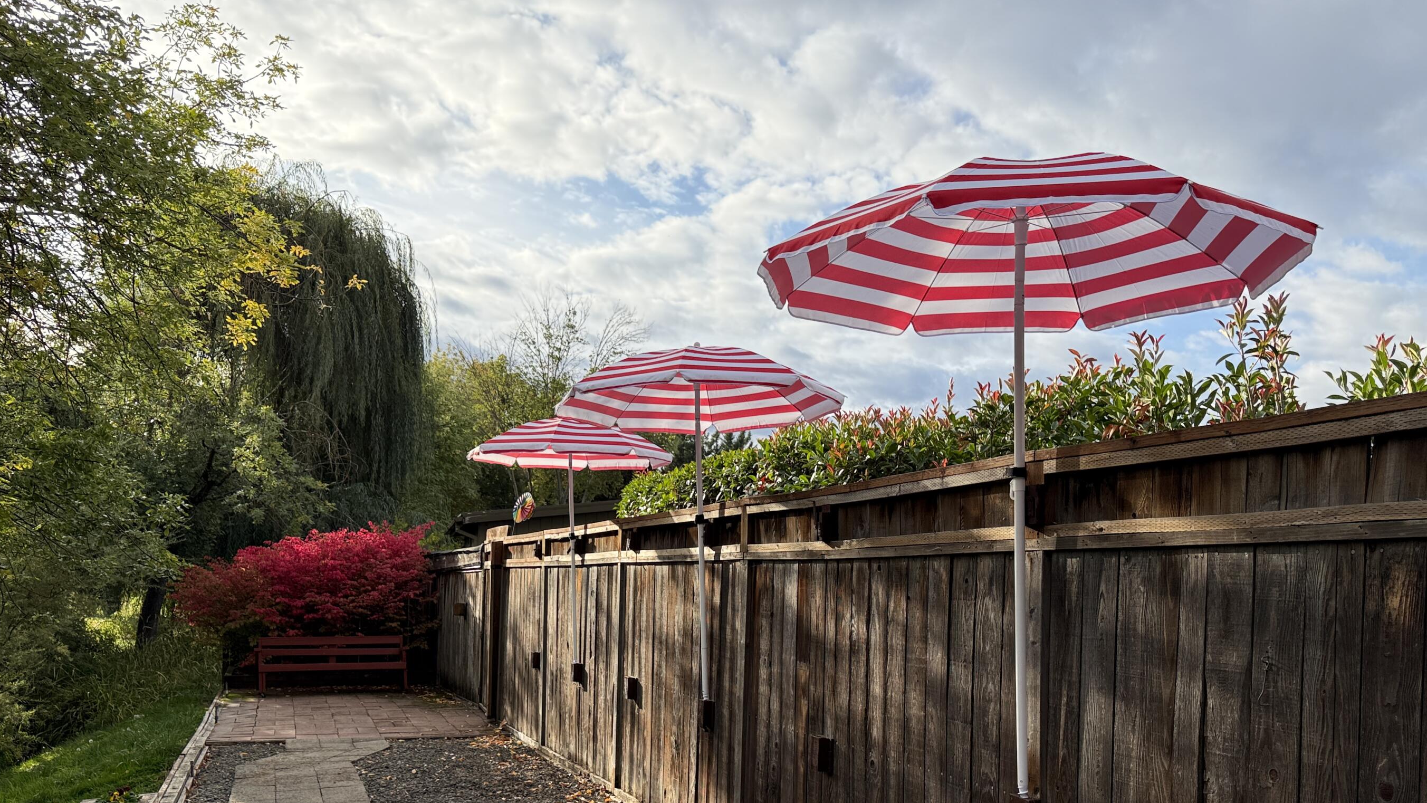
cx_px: 691
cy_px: 590
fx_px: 1097
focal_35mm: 29
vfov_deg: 39.2
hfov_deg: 66.0
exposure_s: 1/3279
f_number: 1.78
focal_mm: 6.76
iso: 100
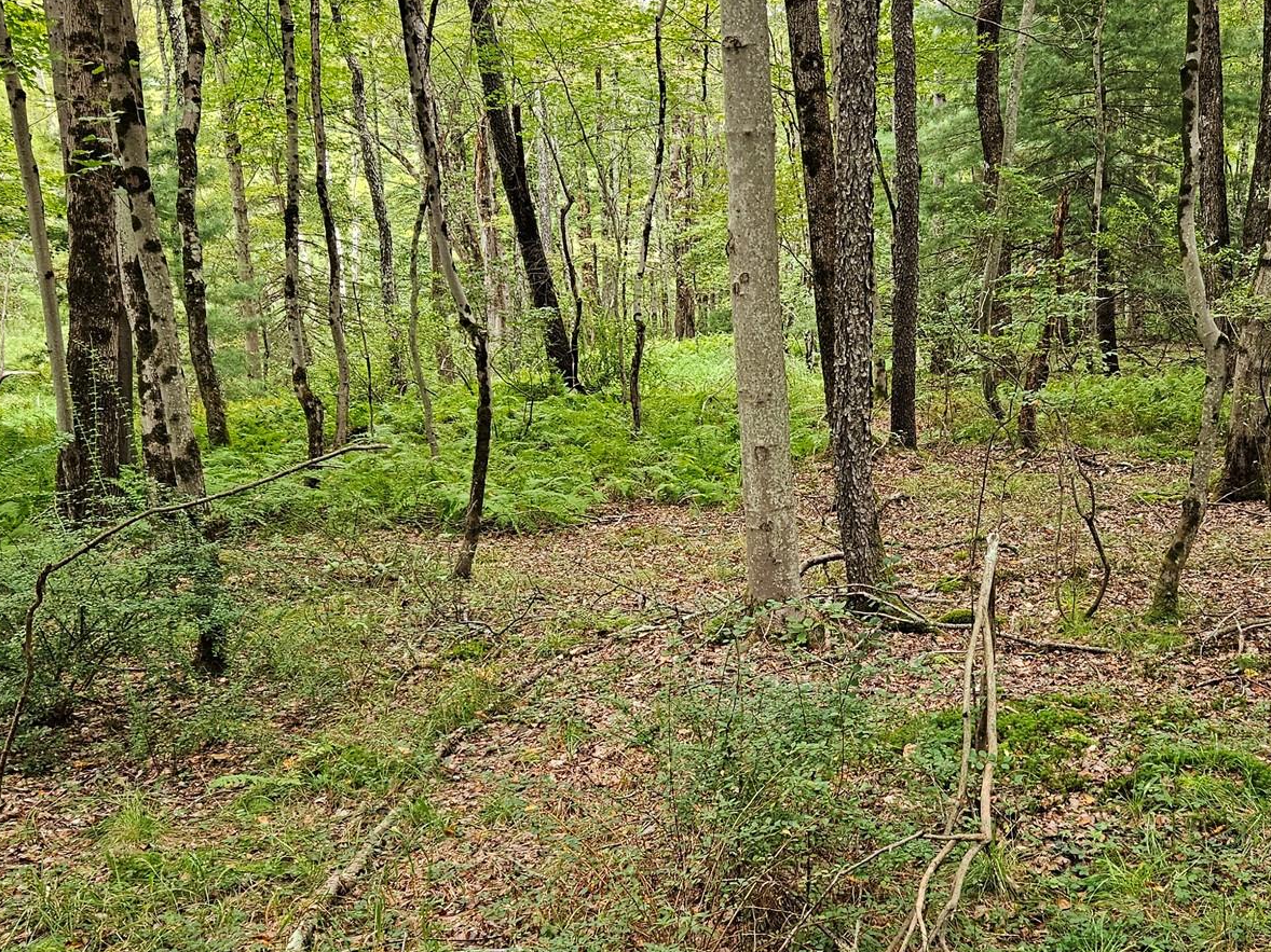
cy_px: 547
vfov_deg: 35.9
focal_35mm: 40
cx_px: 816
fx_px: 1468
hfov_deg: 46.3
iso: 160
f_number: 1.8
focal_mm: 5.4
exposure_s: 1/180
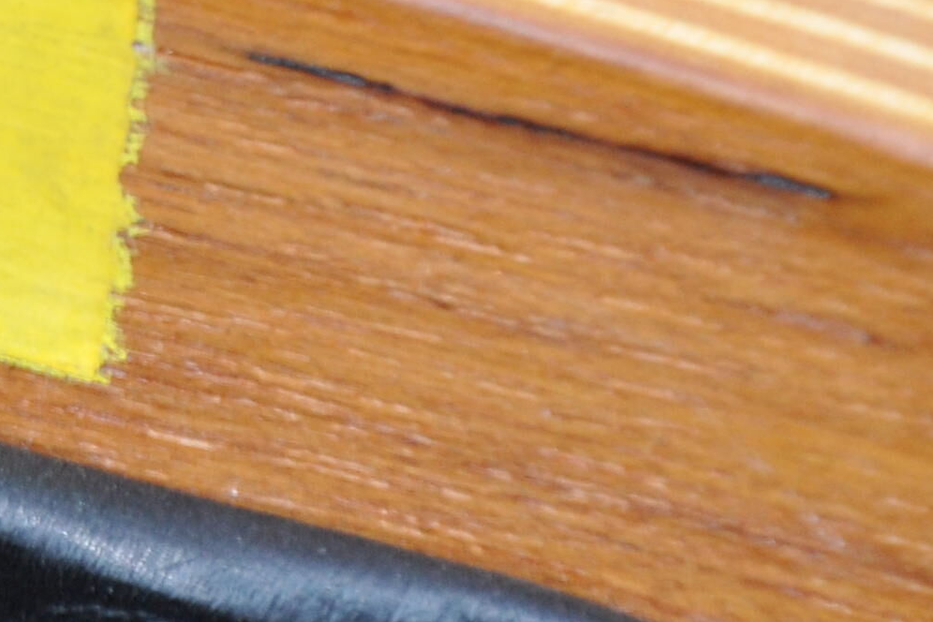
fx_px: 17548
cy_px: 10
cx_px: -843
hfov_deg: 3.0
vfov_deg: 2.0
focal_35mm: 677
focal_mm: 105
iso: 500
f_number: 5.6
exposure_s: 1/60
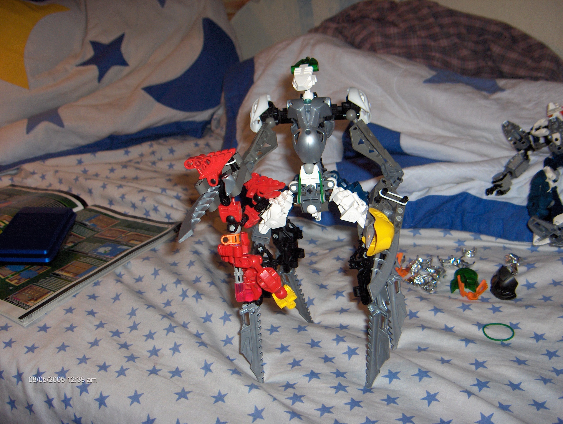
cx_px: 282
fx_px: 635
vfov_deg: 36.9
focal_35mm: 39
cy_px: 212
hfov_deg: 47.8
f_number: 2.8
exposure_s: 1/60
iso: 100
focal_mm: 8
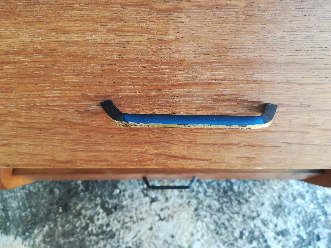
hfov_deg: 67.3
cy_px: 124
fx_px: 249
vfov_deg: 53.1
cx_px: 166
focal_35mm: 26
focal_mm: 3.83
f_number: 2.2
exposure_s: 1/33.3
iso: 80
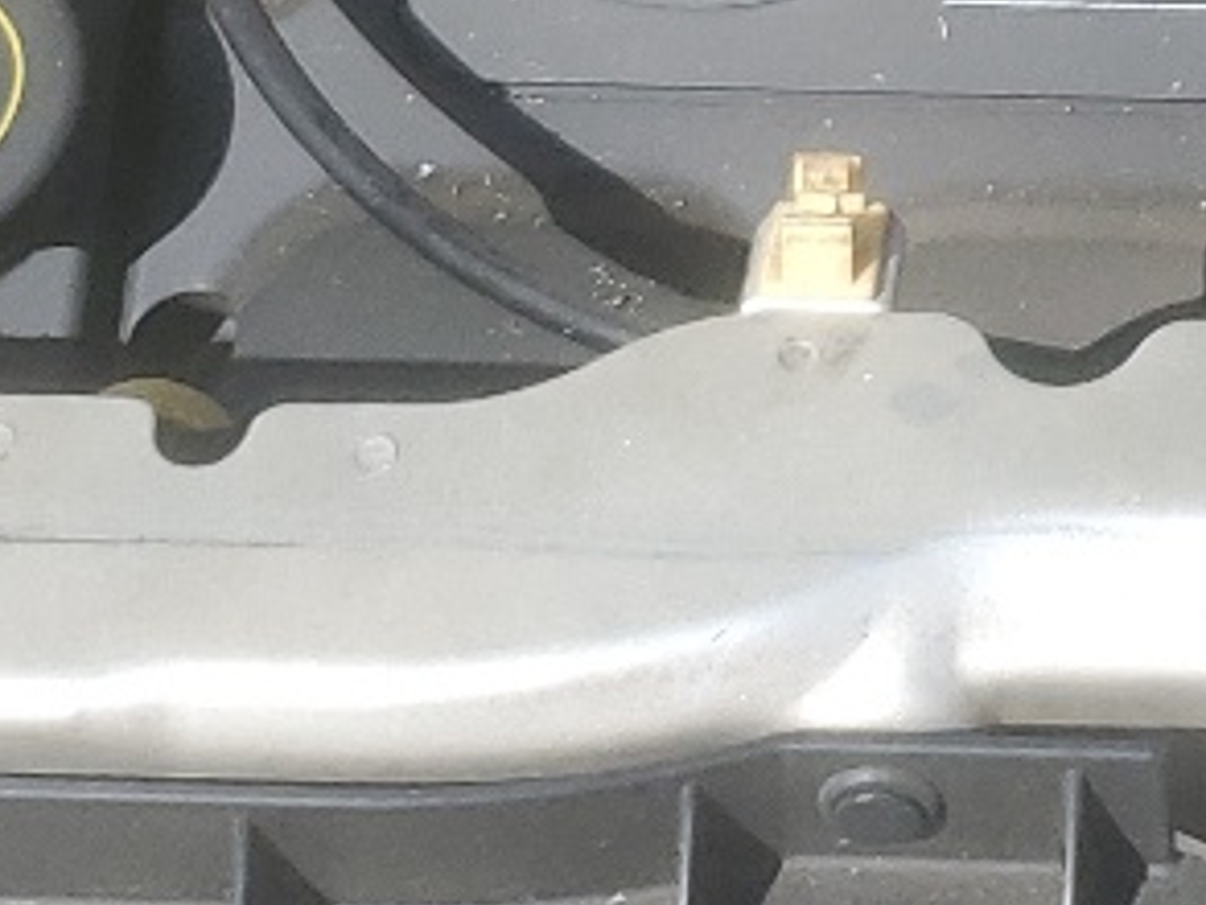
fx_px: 4949
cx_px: 1733
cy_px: -921
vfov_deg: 9.7
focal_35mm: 142
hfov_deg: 13.2
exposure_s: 1/1667
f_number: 1.5
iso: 50
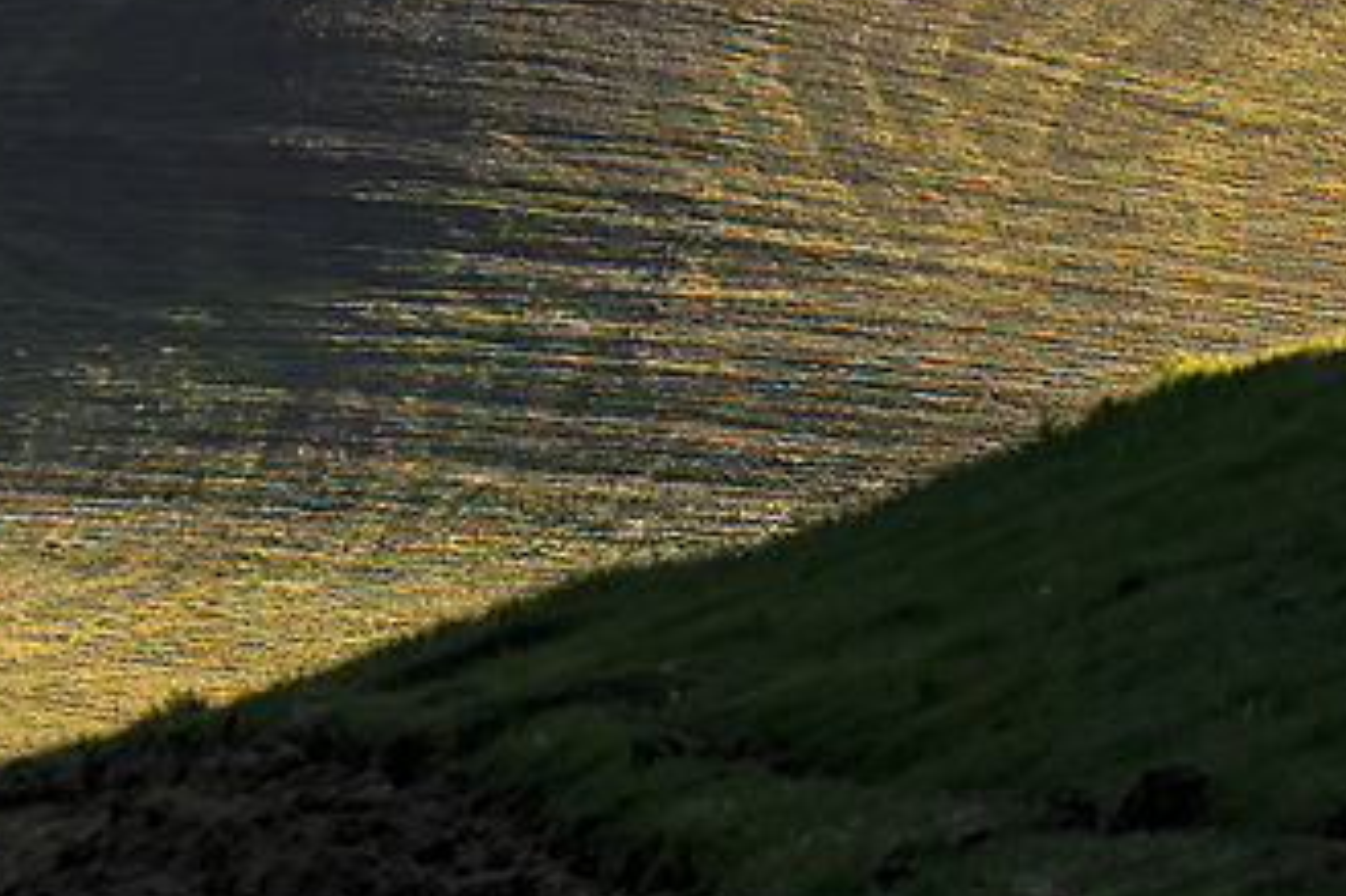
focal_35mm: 1350
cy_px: -651
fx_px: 50447
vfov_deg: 1.0
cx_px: 1771
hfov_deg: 1.5
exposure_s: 1/640
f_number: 5.6
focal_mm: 185
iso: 100
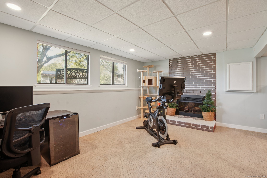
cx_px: 134
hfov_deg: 96.7
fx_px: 119
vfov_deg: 73.8
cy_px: 89
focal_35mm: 16
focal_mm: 16
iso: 100
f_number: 9
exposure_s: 1/2
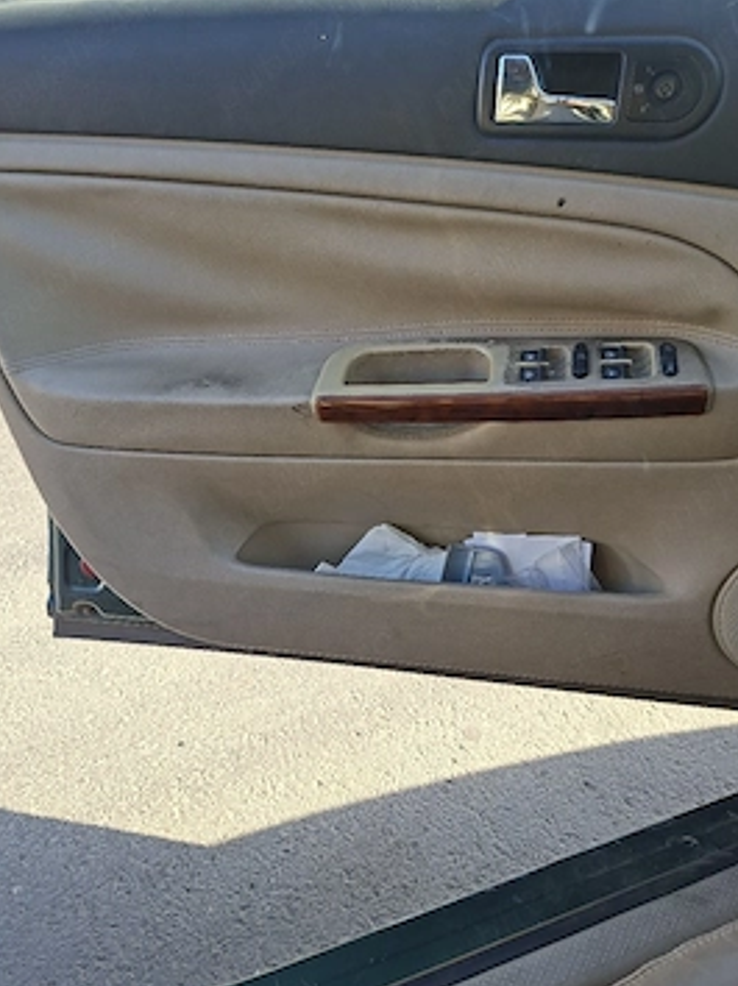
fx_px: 740
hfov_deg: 53.0
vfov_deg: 67.3
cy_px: 512
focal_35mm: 26
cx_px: 359
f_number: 1.8
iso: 50
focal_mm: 5.54
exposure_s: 1/370
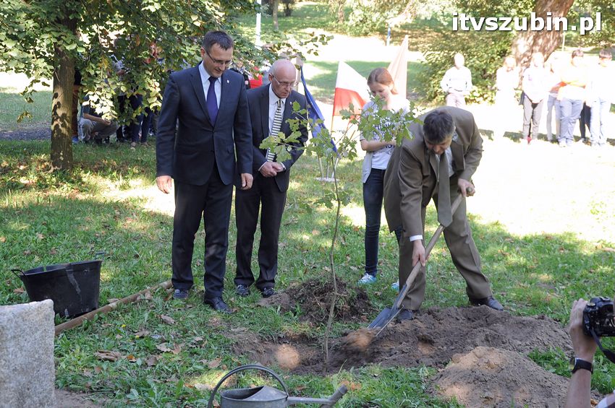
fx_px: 1024
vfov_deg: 22.6
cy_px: 204
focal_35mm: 60
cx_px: 308
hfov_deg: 33.4
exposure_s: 1/125
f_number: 5.6
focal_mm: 40
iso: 400
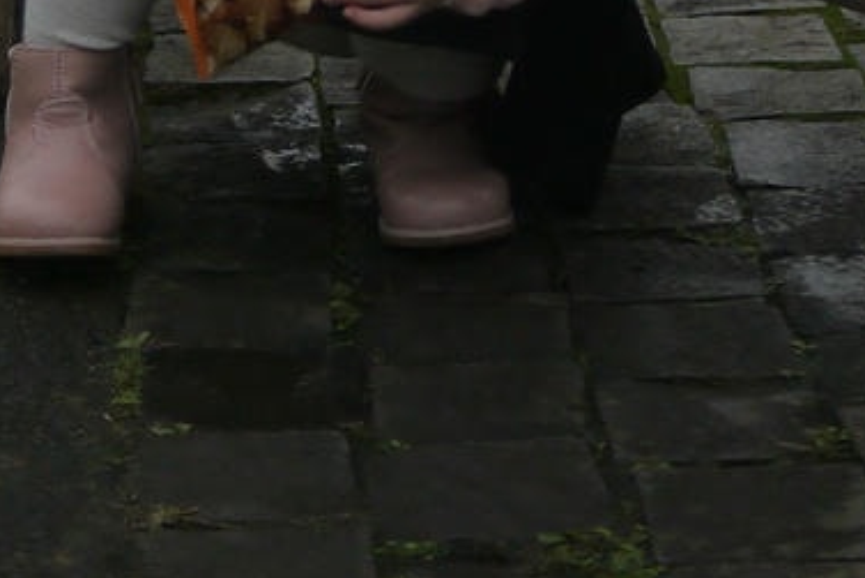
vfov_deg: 6.9
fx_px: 4254
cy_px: -1218
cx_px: 474
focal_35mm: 177
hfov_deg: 11.6
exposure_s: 1/1000
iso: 160
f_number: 2
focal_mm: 20
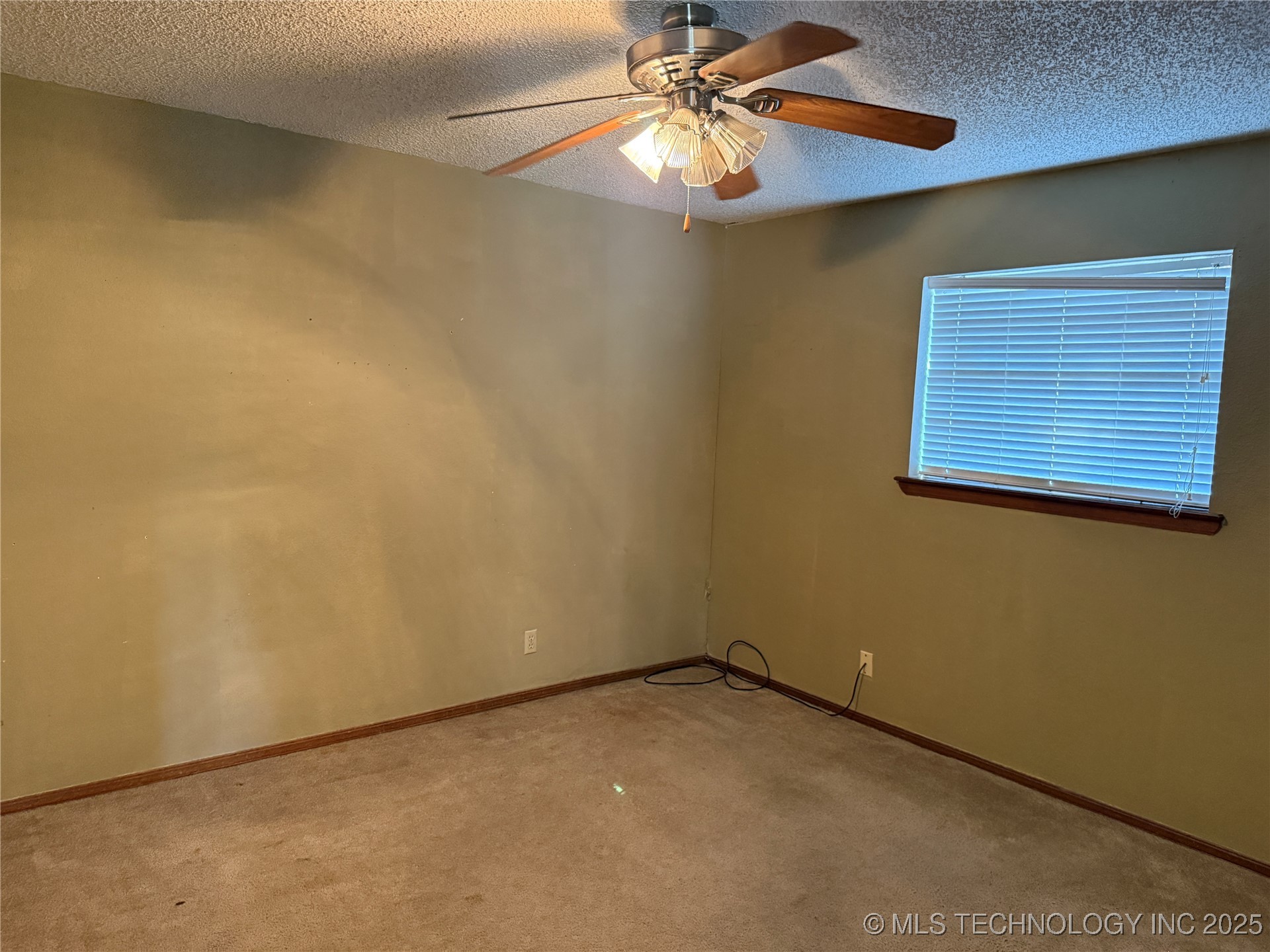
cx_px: 635
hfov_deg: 71.6
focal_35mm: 24
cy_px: 476
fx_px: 881
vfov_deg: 56.8
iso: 640
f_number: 1.78
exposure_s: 1/40
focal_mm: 6.76
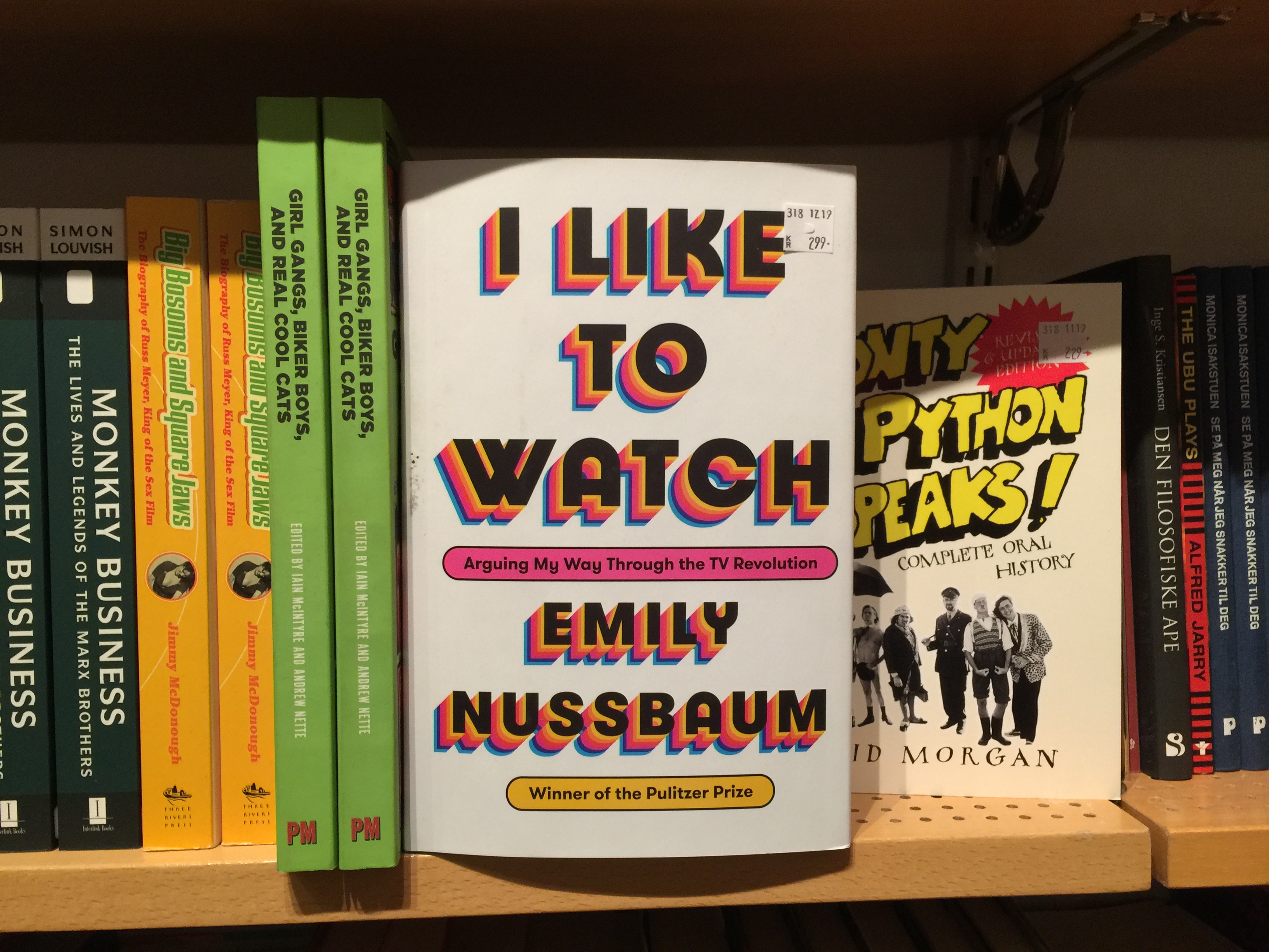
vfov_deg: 48.2
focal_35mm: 29
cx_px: 634
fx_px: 1063
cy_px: 476
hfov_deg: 61.7
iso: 64
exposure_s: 1/17
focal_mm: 4.15
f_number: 2.2
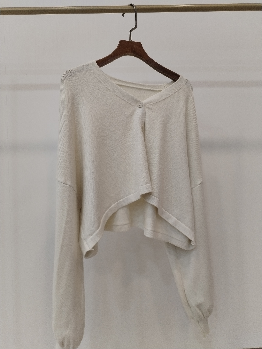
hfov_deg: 48.2
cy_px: 174
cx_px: 131
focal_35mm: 29
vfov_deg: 61.7
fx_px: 293
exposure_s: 1/60
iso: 186
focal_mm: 4.75
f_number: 1.8
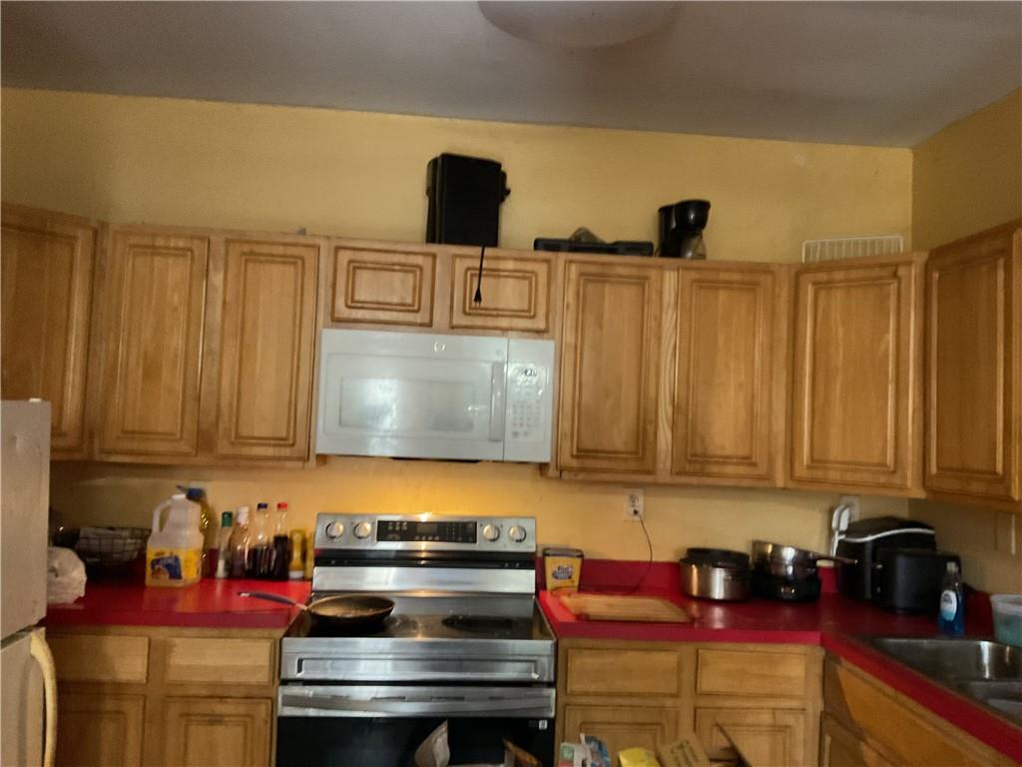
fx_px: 856
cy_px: 384
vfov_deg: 48.2
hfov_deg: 61.7
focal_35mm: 29
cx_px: 511
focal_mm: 3
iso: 400
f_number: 1.8
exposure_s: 1/30
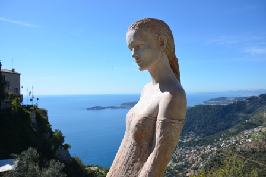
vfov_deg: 47.8
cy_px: 88
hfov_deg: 67.5
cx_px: 133
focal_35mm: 27
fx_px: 199
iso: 100
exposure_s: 1/250
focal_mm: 18
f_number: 8
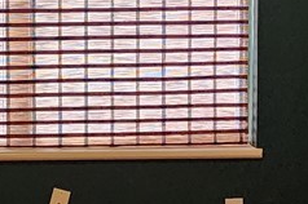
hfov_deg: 12.6
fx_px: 1376
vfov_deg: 8.5
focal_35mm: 161
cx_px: -9
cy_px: 54
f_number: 1.8
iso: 1000
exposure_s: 1/120
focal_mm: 6.4
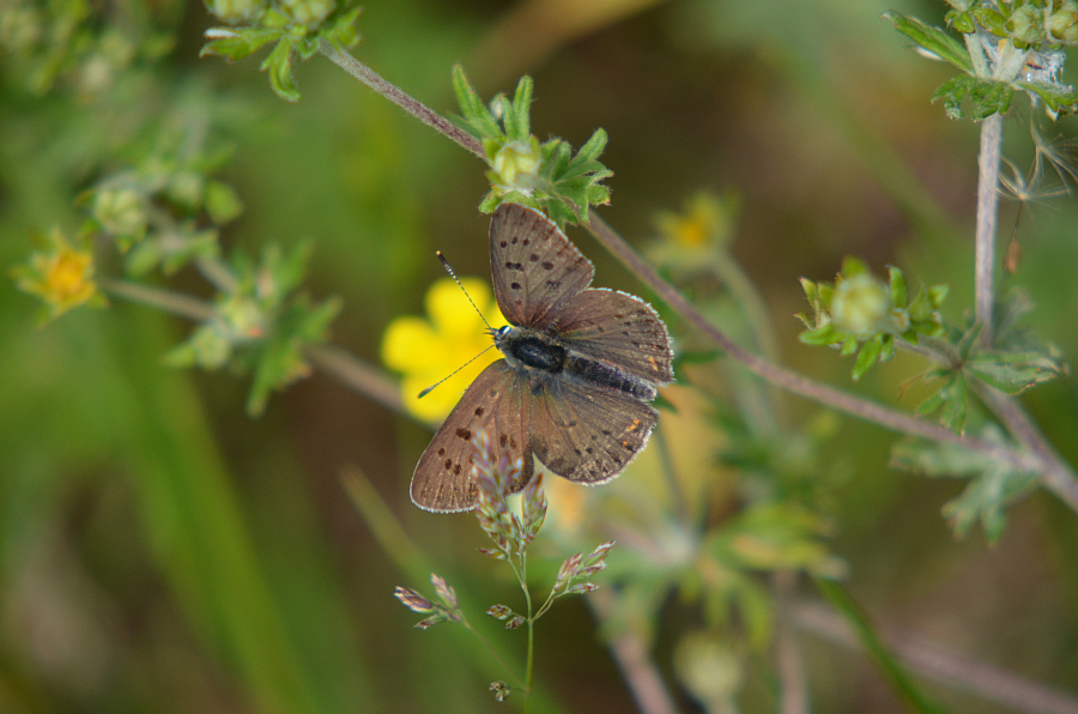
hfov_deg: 6.9
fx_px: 8964
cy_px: 357
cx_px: 539
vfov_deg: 4.6
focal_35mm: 300
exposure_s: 1/1600
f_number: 6.3
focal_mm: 200
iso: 400
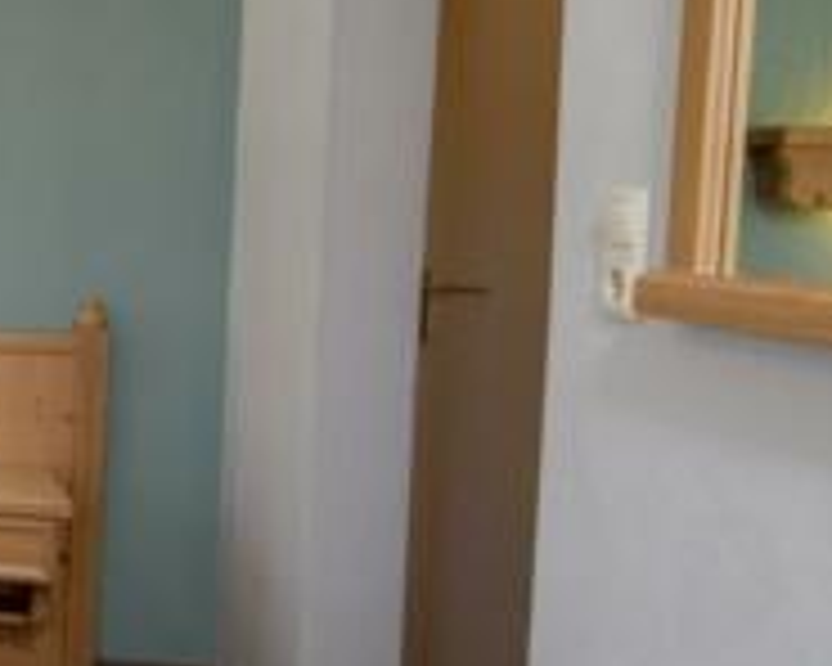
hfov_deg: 22.4
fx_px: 1404
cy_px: 450
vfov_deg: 26.5
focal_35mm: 57
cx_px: -603
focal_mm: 17
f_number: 11
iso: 200
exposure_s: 1/4
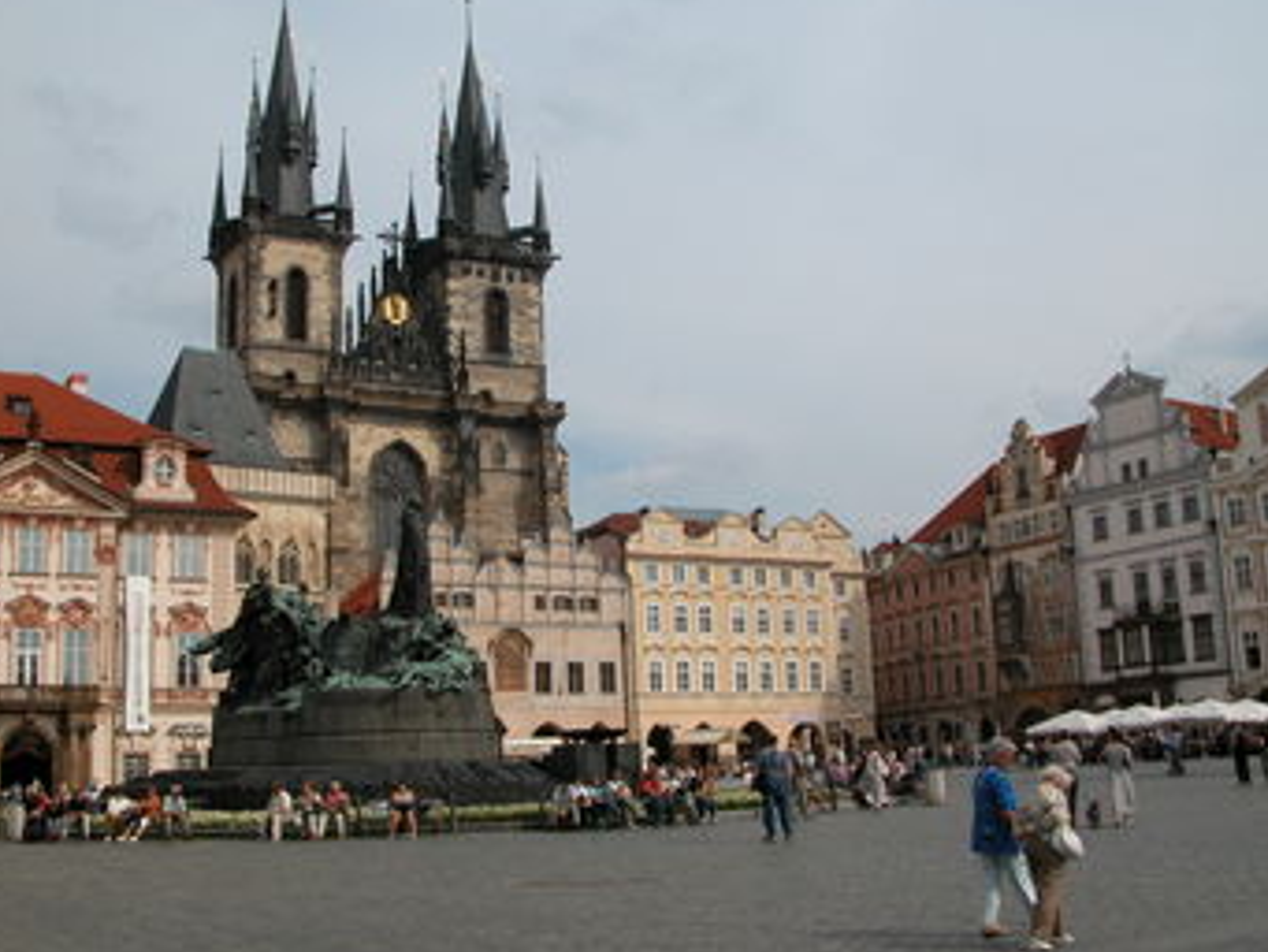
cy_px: 446
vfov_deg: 35.1
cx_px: 539
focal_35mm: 41
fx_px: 1502
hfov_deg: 45.6
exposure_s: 1/367
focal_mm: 8.9
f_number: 8
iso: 100
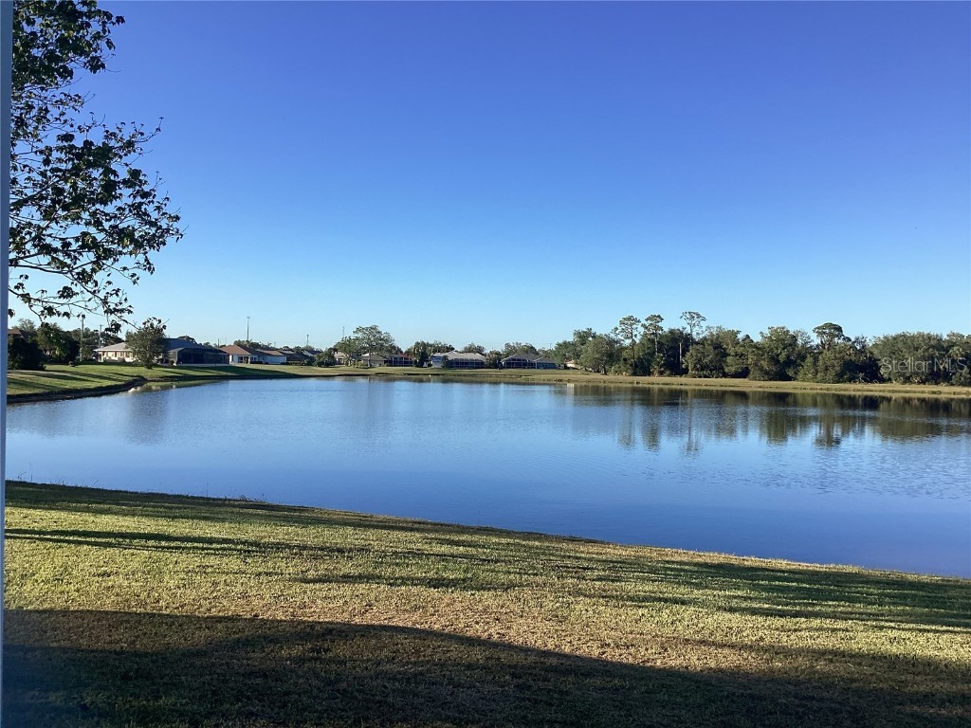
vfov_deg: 45.4
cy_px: 364
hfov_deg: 58.4
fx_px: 870
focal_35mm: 31
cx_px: 486
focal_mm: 3.3
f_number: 2.4
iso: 25
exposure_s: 1/1045
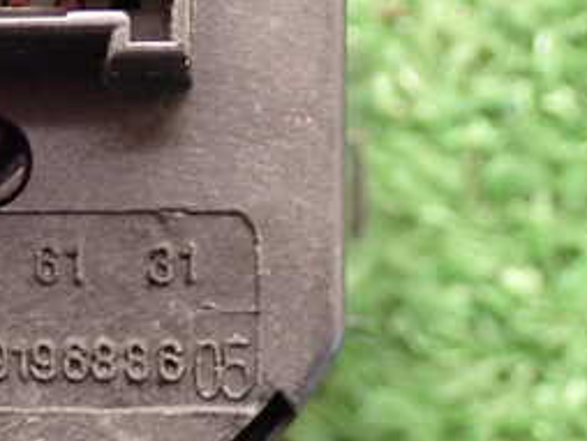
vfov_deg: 9.4
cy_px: 166
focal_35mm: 158
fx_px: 2682
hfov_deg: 12.3
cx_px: 2
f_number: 3.8
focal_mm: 11.88
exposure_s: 1/40
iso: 800
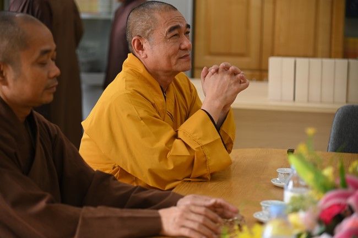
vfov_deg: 13.7
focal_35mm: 100
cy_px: 119
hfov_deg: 20.4
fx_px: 993
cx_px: 179
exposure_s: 1/50
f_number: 4
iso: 200
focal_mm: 100
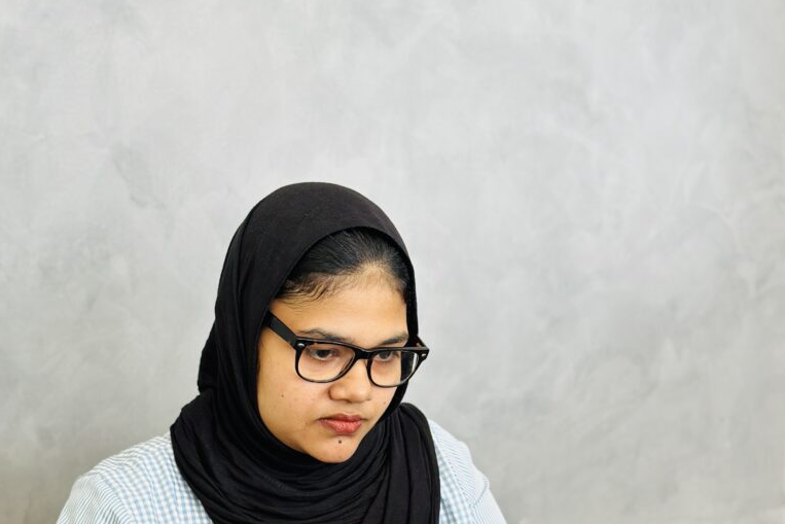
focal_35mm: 67
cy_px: 515
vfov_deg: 19.8
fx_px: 1461
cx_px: 393
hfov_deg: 30.1
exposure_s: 1/50
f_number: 1.78
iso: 80
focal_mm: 6.86
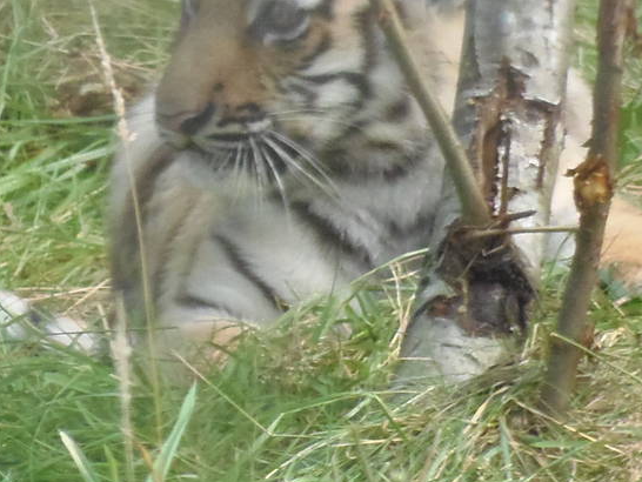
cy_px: 140
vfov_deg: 0.6
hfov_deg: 0.8
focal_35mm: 2530
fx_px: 46943
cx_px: 256
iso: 400
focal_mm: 154.8
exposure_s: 1/200
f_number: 5.7
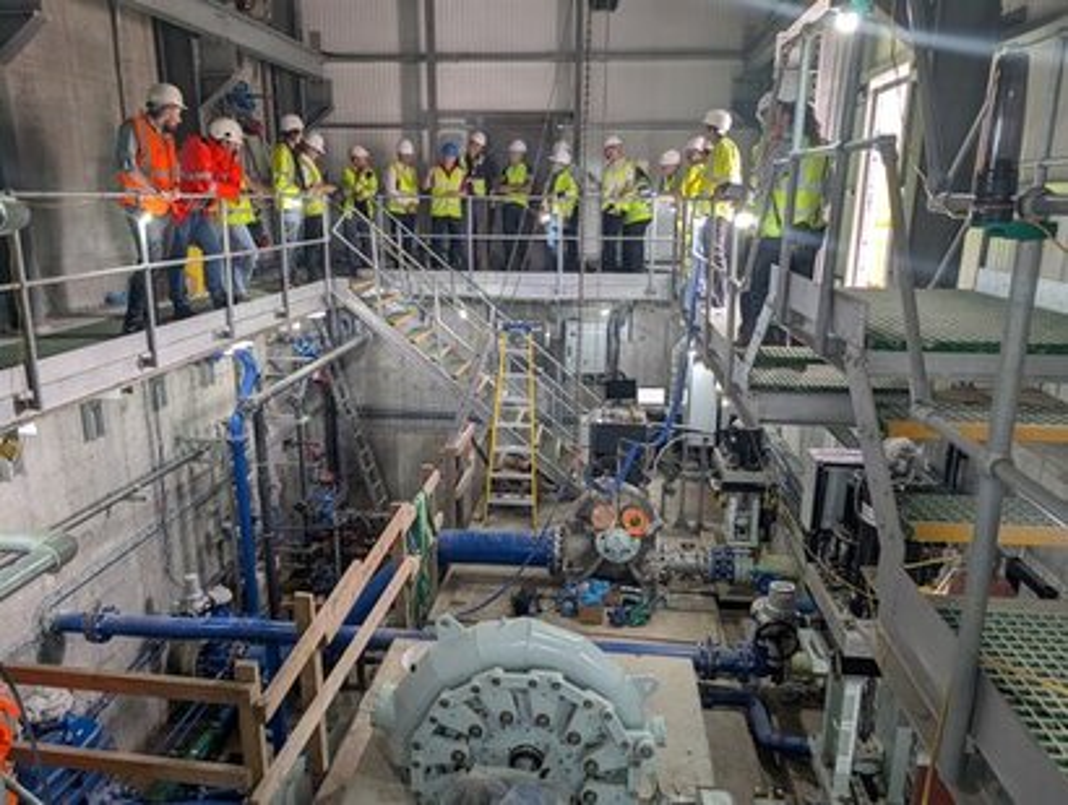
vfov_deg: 57.0
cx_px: 534
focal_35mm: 24
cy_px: 402
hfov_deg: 71.5
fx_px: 742
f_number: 1.68
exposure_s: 1/33.3
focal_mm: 6.9
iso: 80
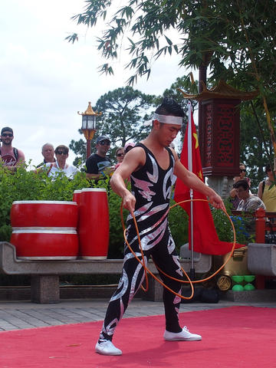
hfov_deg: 23.7
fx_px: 659
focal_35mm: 62
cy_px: 184
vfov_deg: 31.2
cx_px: 138
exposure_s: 1/640
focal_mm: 13.2
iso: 100
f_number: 3.5
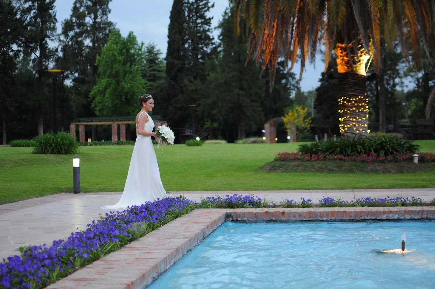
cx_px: 218
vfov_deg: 25.7
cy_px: 144
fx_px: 634
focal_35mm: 52
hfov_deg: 37.9
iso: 800
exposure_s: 1/200
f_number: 1.8
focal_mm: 35
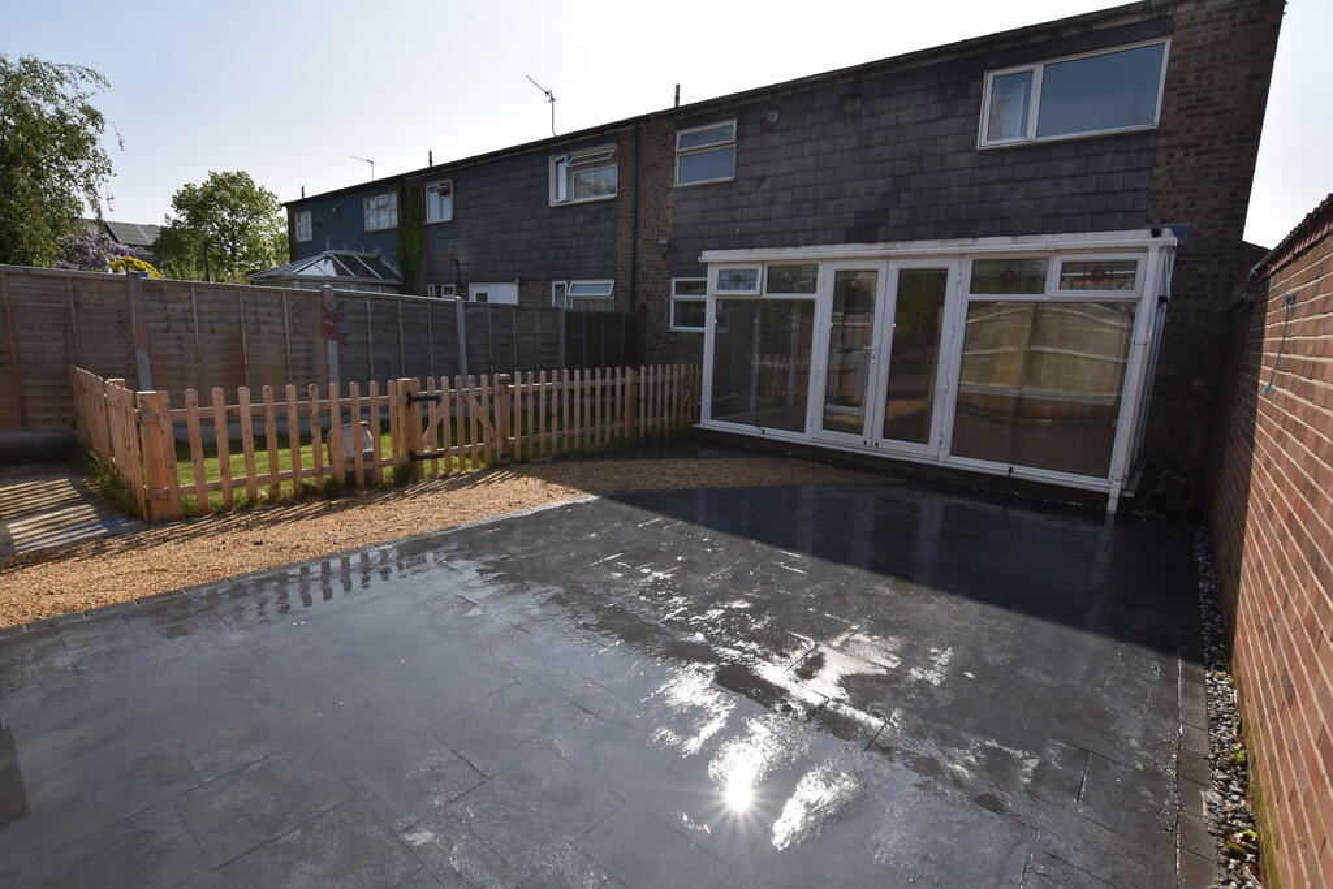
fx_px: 611
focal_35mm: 16
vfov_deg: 72.1
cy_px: 444
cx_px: 666
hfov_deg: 95.0
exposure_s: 1/200
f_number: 10
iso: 100
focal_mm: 11
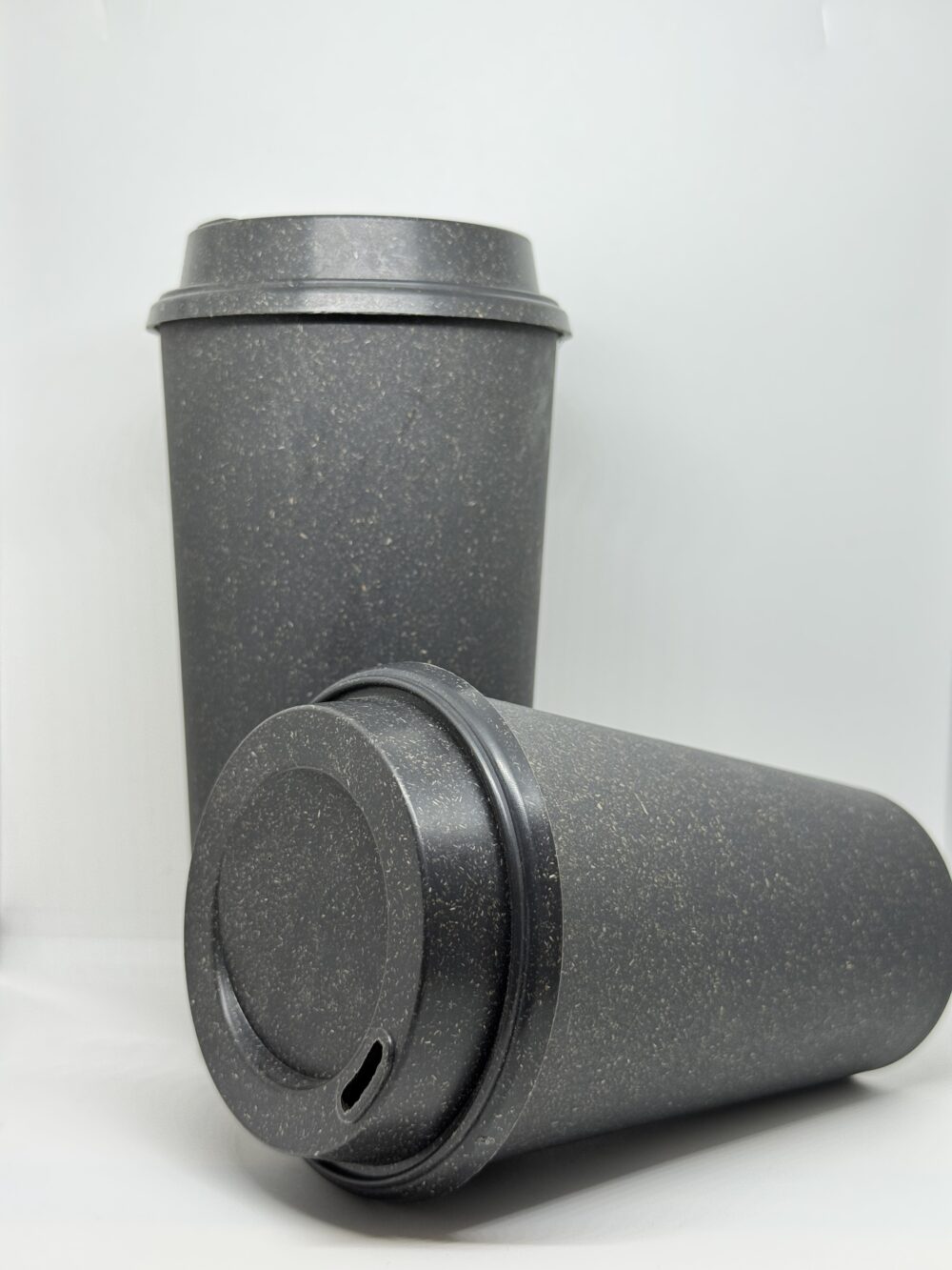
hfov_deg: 30.3
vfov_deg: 39.7
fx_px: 1760
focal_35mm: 48
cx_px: 476
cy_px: 635
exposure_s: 1/100
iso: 100
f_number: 1.78
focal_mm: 6.76
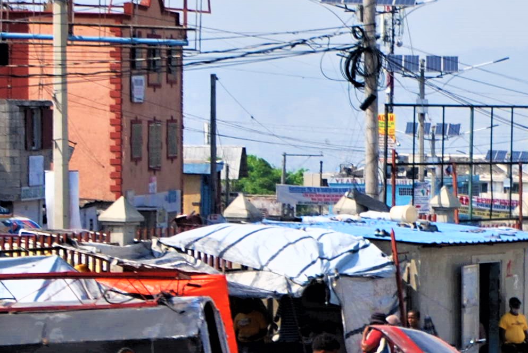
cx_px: 702
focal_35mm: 199
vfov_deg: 6.9
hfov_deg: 10.1
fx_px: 2922
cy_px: 446
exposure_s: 1/800
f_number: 25
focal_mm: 34
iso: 125
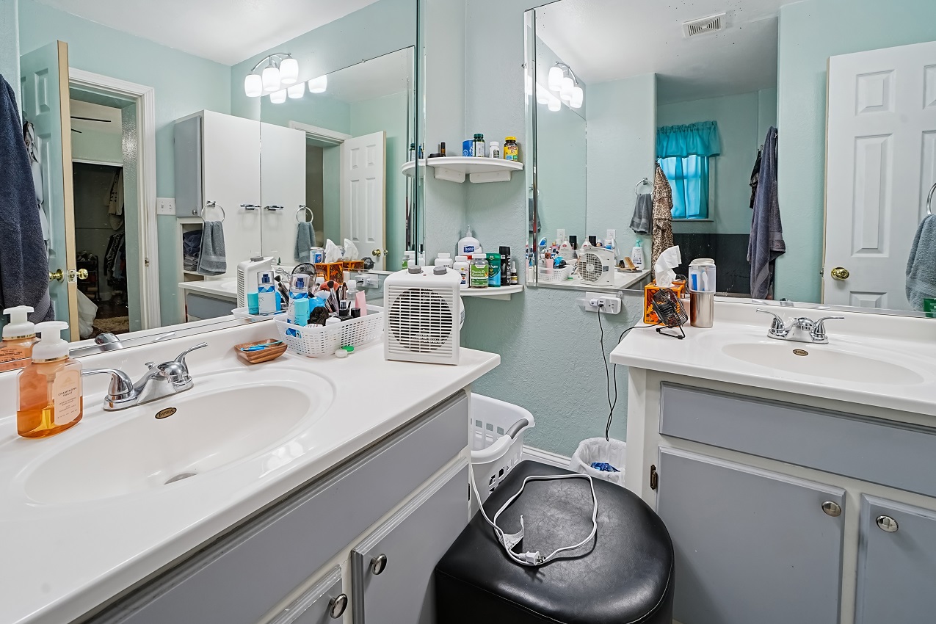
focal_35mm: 14
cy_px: 312
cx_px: 468
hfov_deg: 104.3
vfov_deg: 81.2
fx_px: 364
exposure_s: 1/25
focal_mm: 14
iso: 400
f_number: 8
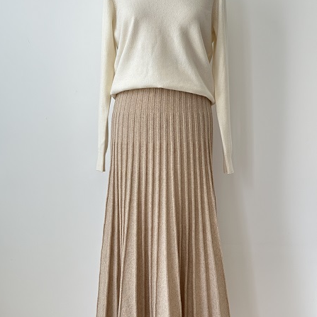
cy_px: 152
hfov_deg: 30.0
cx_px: 158
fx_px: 591
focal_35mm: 57
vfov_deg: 30.0
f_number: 1.78
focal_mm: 6.86
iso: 125
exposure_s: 1/89
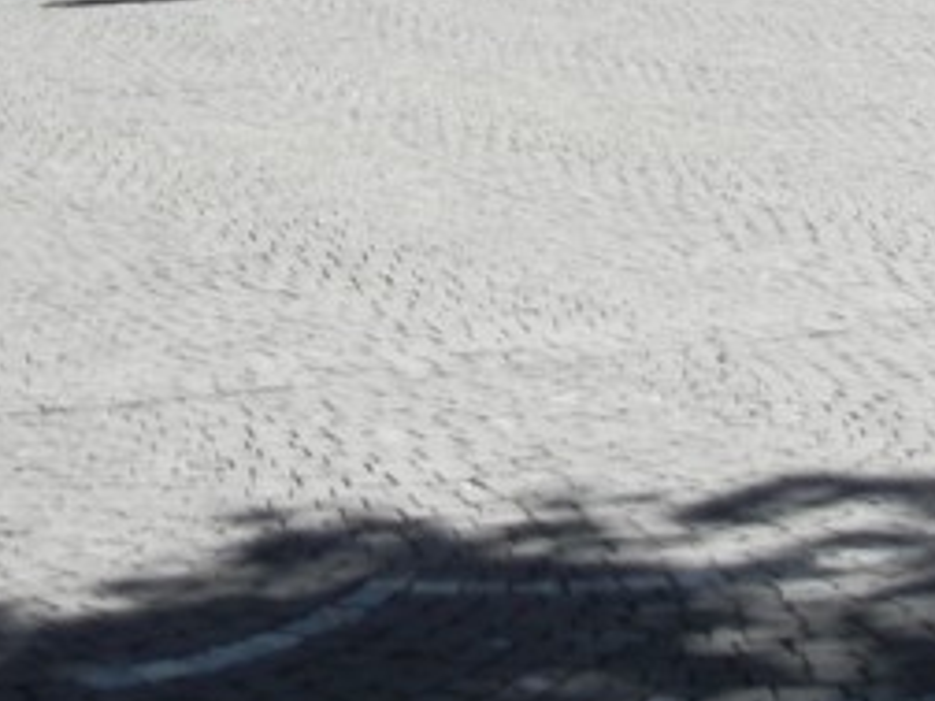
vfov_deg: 11.2
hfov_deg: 16.1
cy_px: -616
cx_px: 334
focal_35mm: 122
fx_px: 3295
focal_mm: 5.4
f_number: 3.5
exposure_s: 1/762
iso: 160
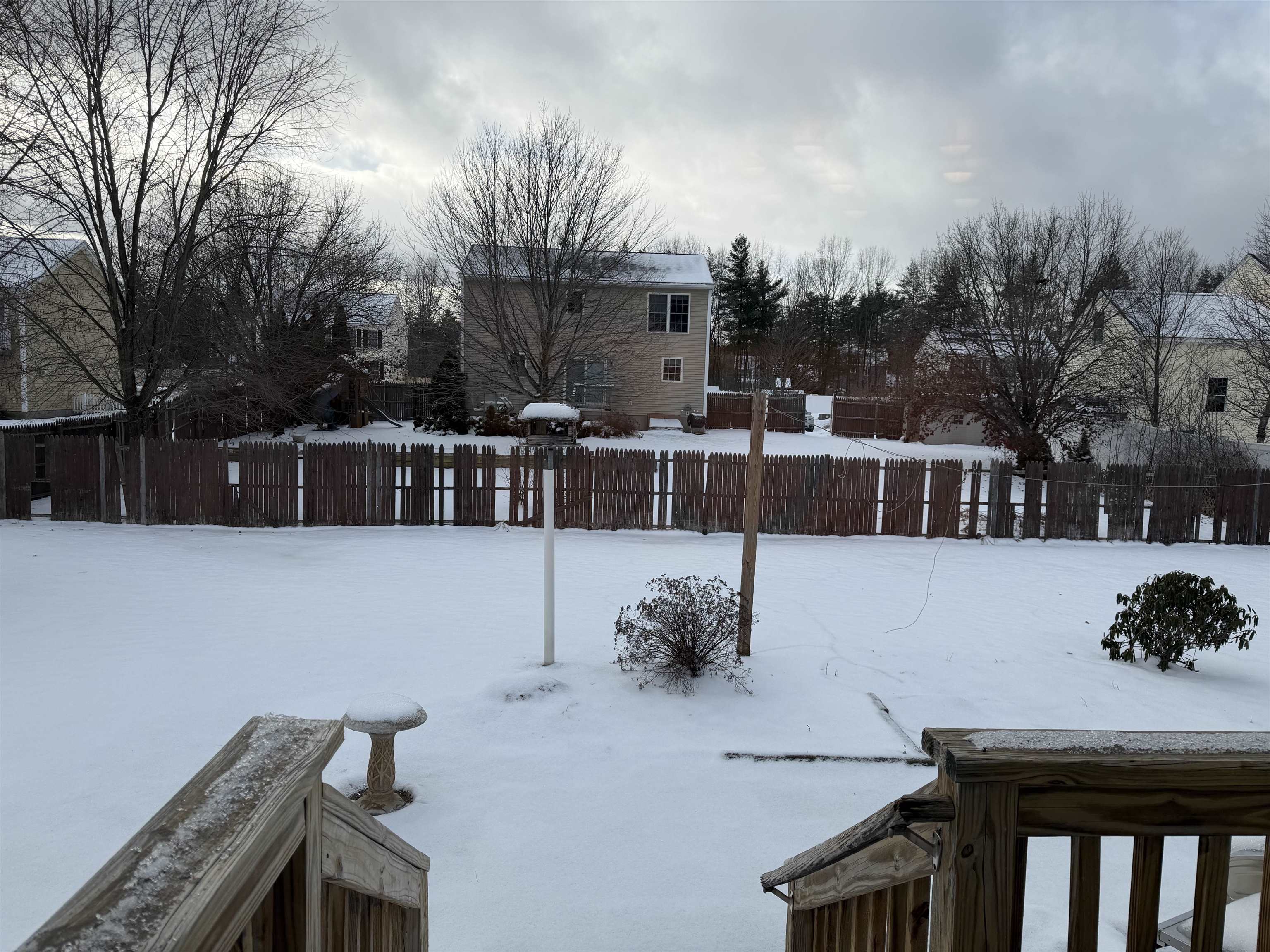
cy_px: 476
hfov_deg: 71.6
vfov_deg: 56.8
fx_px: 881
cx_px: 635
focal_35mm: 24
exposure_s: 1/3584
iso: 80
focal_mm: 6.76
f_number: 1.78
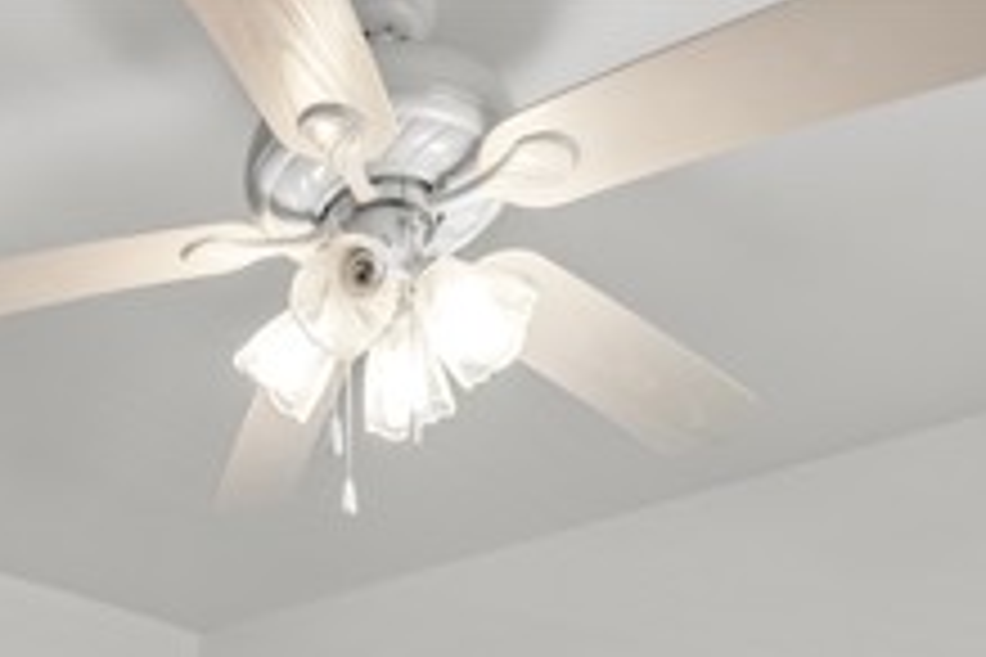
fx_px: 1041
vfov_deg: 26.6
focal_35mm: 38
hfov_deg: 48.1
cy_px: 952
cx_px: 207
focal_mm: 13
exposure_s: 1/2
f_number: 11
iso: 250
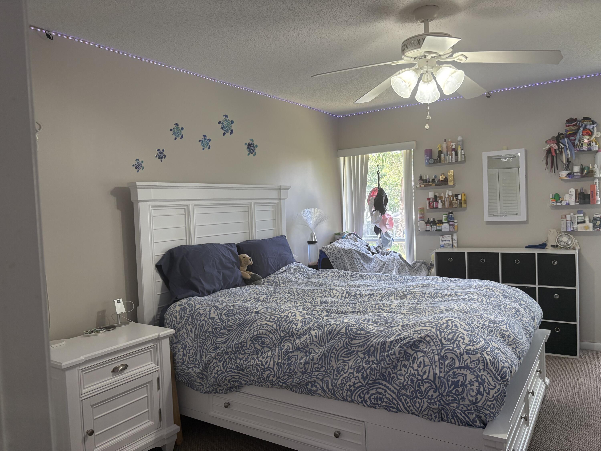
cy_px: 226
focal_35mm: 26
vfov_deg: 53.1
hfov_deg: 67.3
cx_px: 300
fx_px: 451
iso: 160
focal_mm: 5.96
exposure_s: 1/120
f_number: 1.6
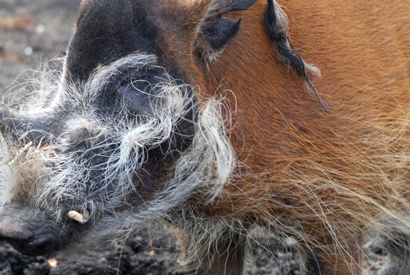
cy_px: 139
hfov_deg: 3.9
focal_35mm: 523
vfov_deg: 2.6
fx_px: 5963
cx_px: 282
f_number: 4.8
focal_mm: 170
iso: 400
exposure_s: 1/80
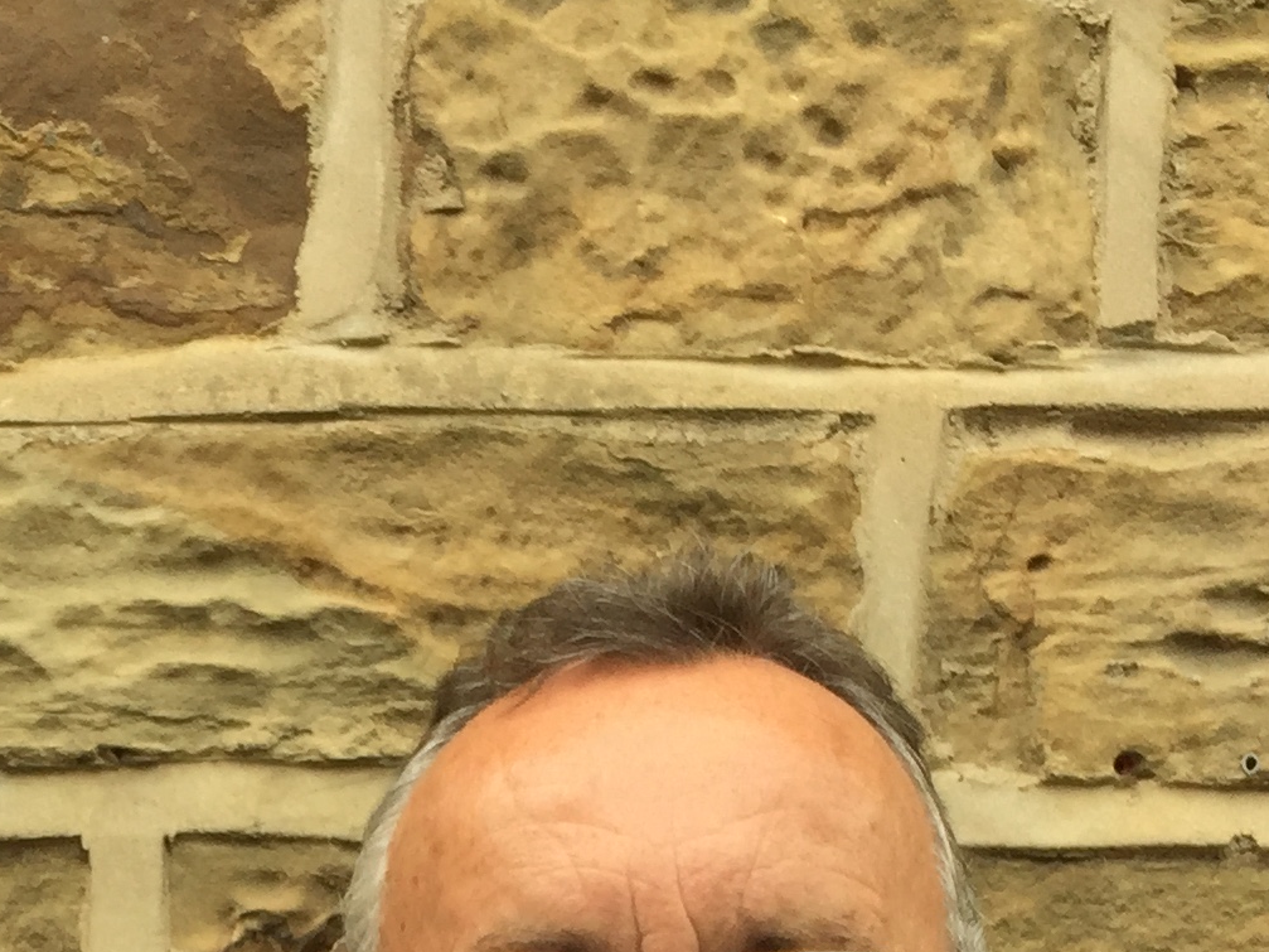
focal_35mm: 94
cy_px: 1513
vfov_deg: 14.5
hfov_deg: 20.4
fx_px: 3446
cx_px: 123
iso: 32
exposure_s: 1/247
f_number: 2.2
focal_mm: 4.15
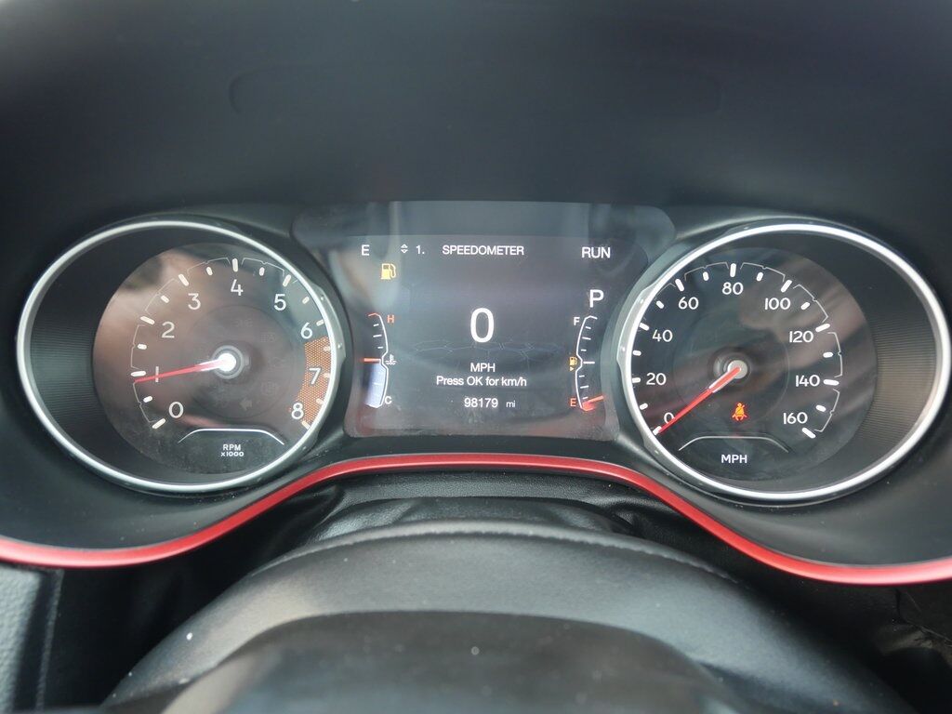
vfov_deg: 49.7
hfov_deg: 63.4
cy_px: 357
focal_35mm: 28
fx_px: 770
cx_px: 476
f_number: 3.7
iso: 800
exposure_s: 1/60
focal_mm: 14
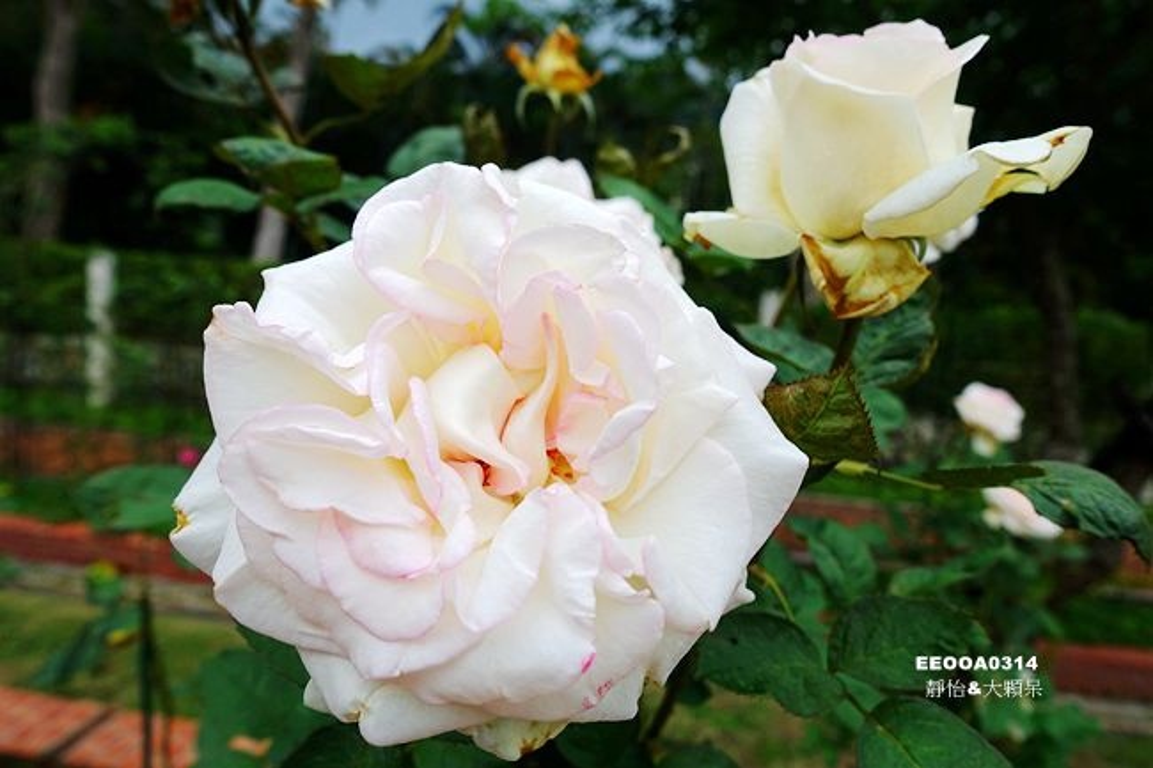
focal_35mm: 24
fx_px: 768
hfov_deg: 73.8
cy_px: 384
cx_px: 576
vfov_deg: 53.1
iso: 125
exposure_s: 1/125
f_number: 4
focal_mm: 8.8
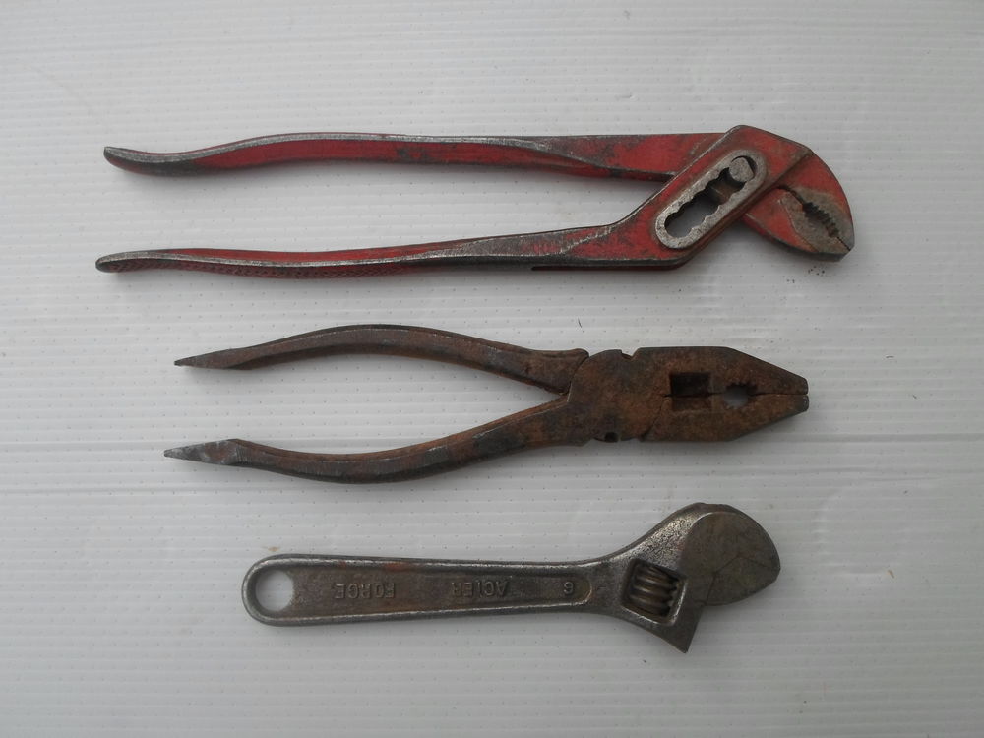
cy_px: 369
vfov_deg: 54.9
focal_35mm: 25
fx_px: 711
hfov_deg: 69.4
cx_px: 492
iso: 80
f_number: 2.5
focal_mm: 4.5
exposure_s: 1/750
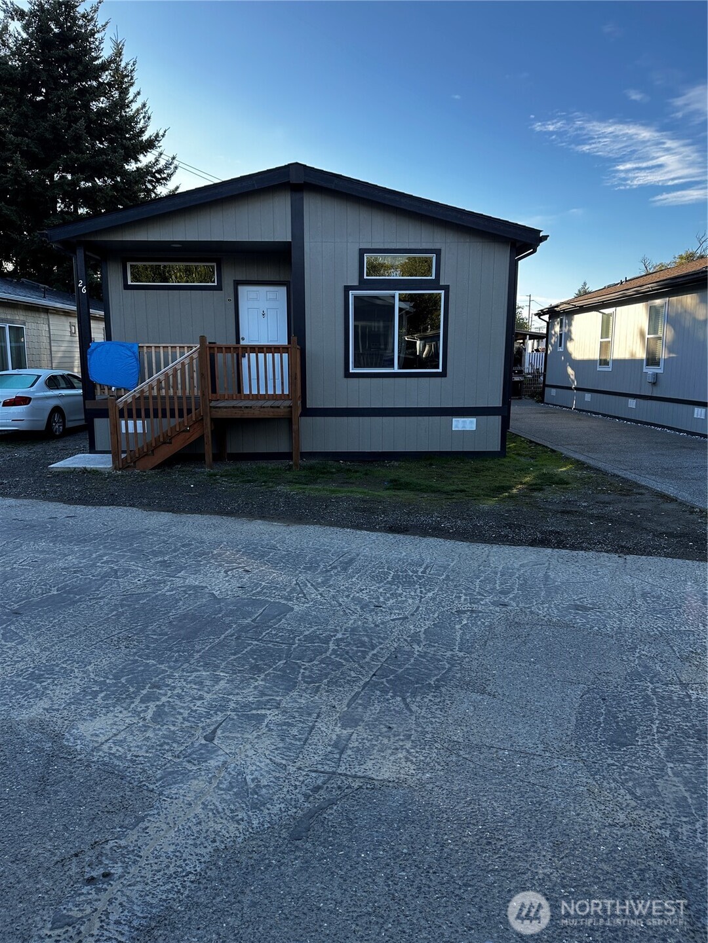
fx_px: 654
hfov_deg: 56.8
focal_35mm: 24
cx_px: 354
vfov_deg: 71.6
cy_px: 472
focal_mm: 6.86
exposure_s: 1/623
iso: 80
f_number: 1.78
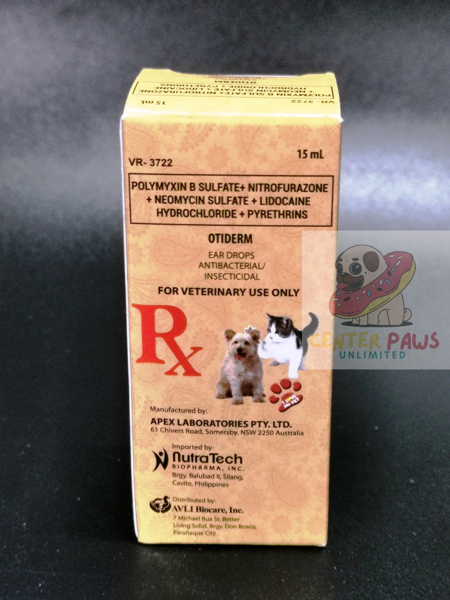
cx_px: 225
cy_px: 300
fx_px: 1127
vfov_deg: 29.8
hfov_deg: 22.6
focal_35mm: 65
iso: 800
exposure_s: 1/30
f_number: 1.8
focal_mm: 5.58
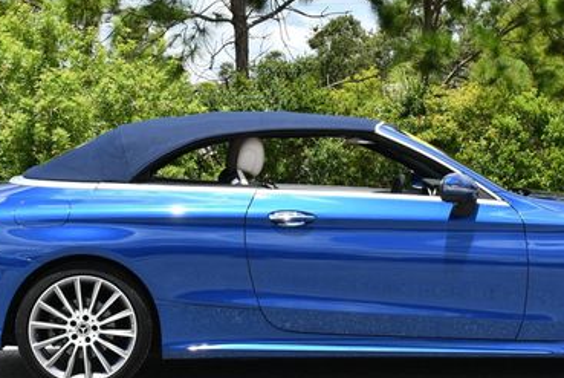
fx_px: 1521
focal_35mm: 97
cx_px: 344
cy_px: 122
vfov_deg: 14.1
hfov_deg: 21.0
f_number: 8
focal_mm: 28
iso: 100
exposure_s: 1/250
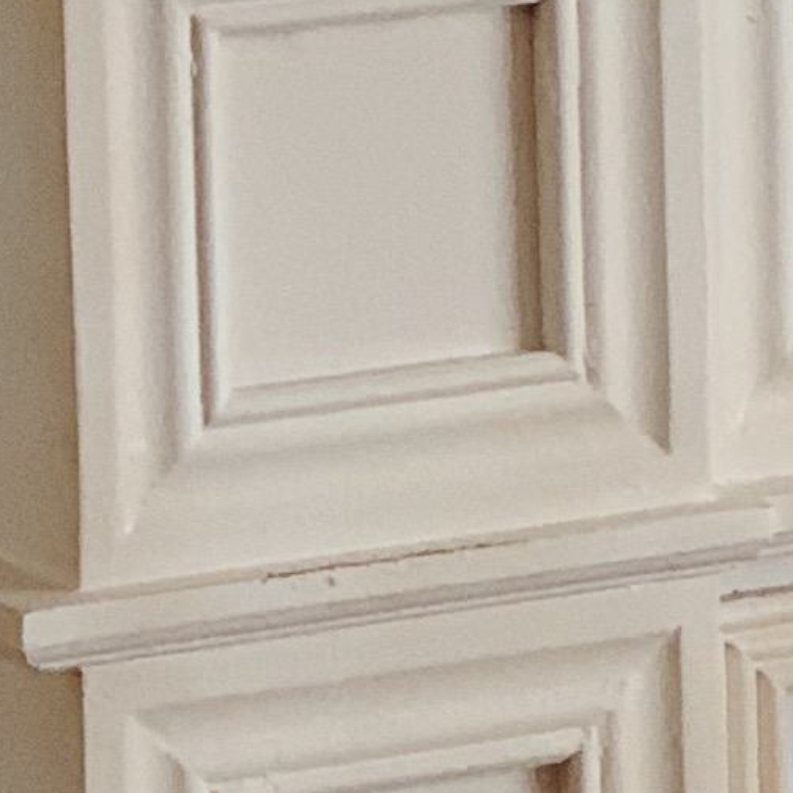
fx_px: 9538
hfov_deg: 4.7
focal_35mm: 368
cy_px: -118
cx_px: 1789
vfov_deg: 4.7
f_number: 2.4
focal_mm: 6
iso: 125
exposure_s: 1/119
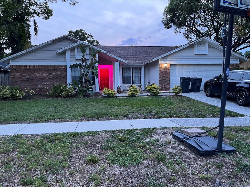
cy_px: 94
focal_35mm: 26
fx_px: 188
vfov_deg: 53.1
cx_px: 125
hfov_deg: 67.3
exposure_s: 1/60
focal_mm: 5.1
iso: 200
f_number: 1.6
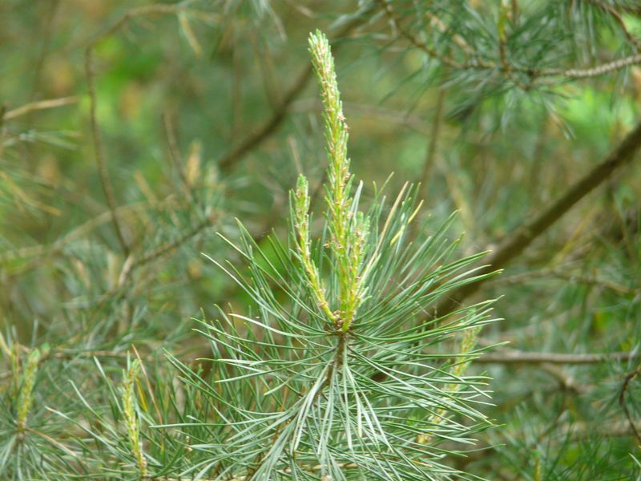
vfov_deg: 3.9
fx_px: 7037
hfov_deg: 5.2
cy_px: 240
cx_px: 320
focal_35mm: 380
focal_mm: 62.4
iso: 200
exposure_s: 1/50
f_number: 3.6
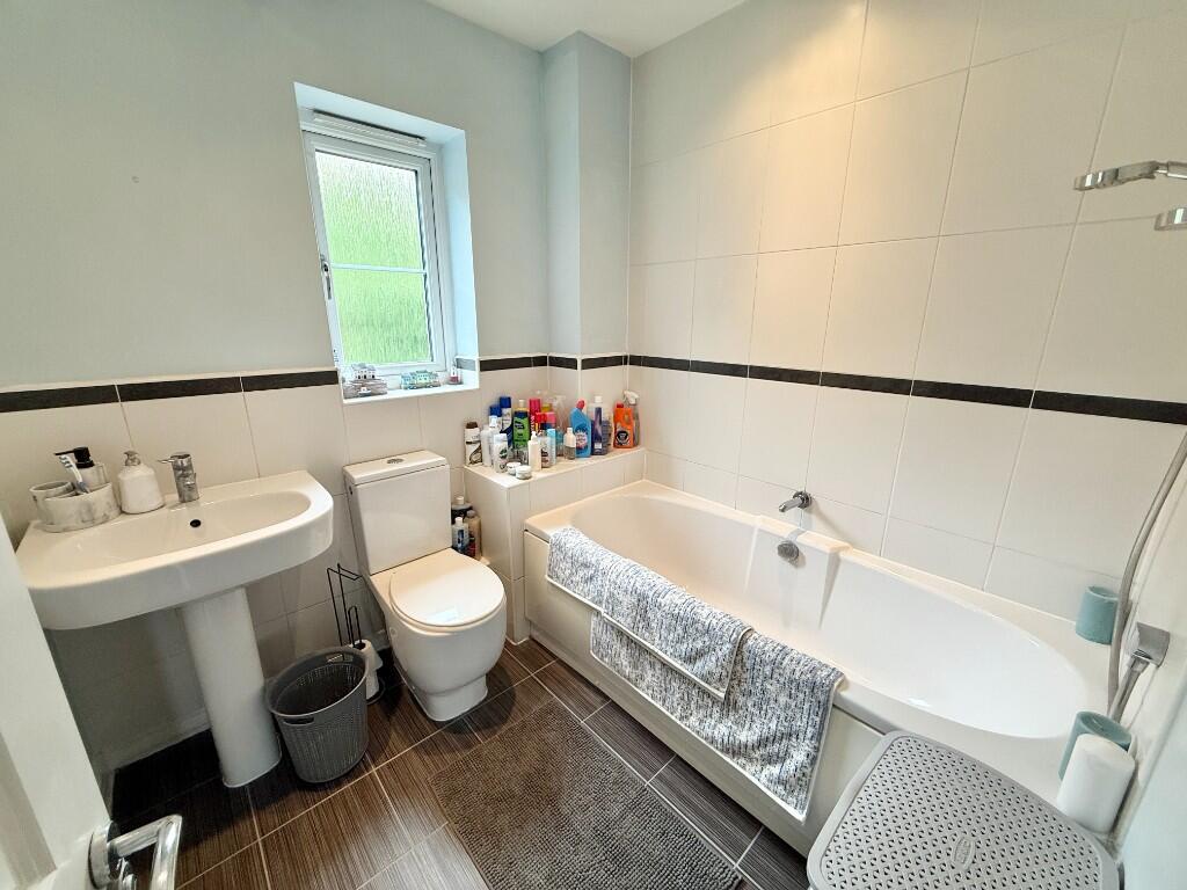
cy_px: 445
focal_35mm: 14
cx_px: 594
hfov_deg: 102.1
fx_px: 480
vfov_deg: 85.7
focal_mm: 2.22
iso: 125
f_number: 2.2
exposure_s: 1/100
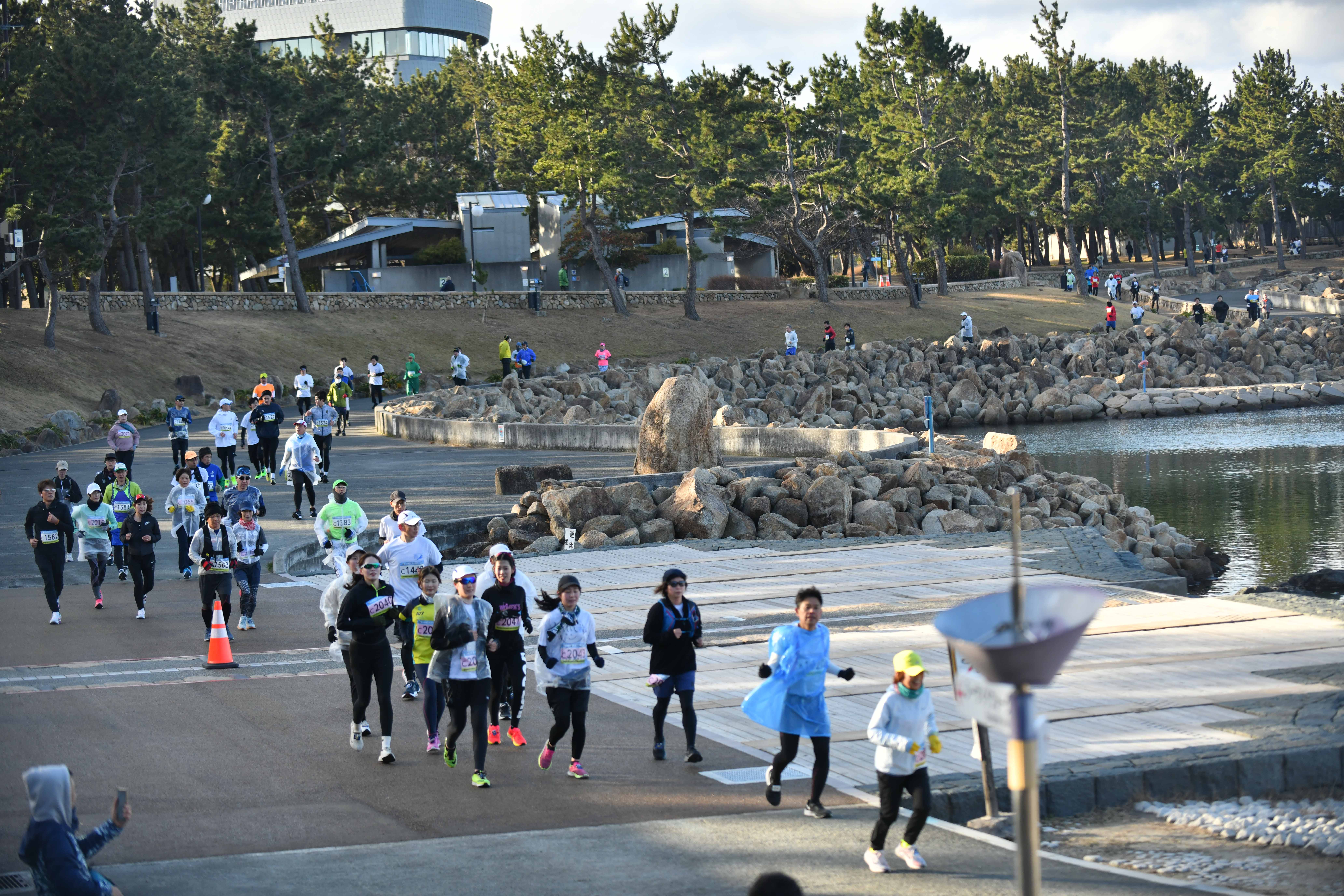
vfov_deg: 14.4
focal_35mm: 95
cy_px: 448
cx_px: 672
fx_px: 3546
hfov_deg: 21.5
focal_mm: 95
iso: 400
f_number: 2.8
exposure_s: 1/3200
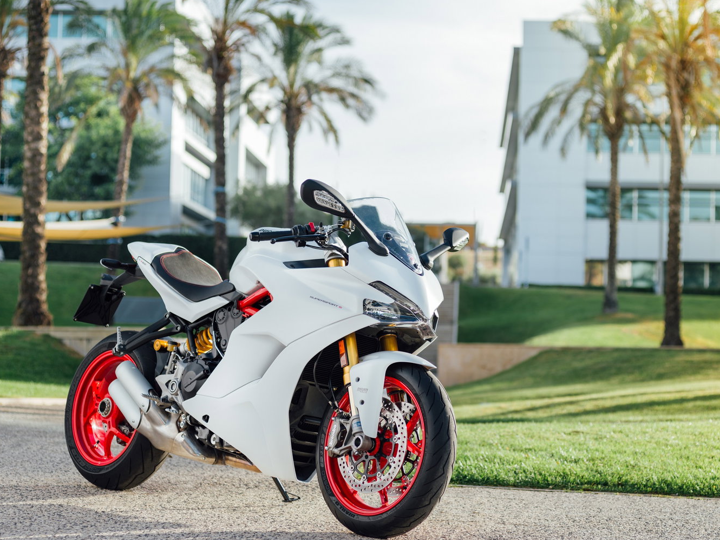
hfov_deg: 27.4
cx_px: 383
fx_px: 1477
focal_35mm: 71
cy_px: 285
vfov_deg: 20.7
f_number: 4
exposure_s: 1/640
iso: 100
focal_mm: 75
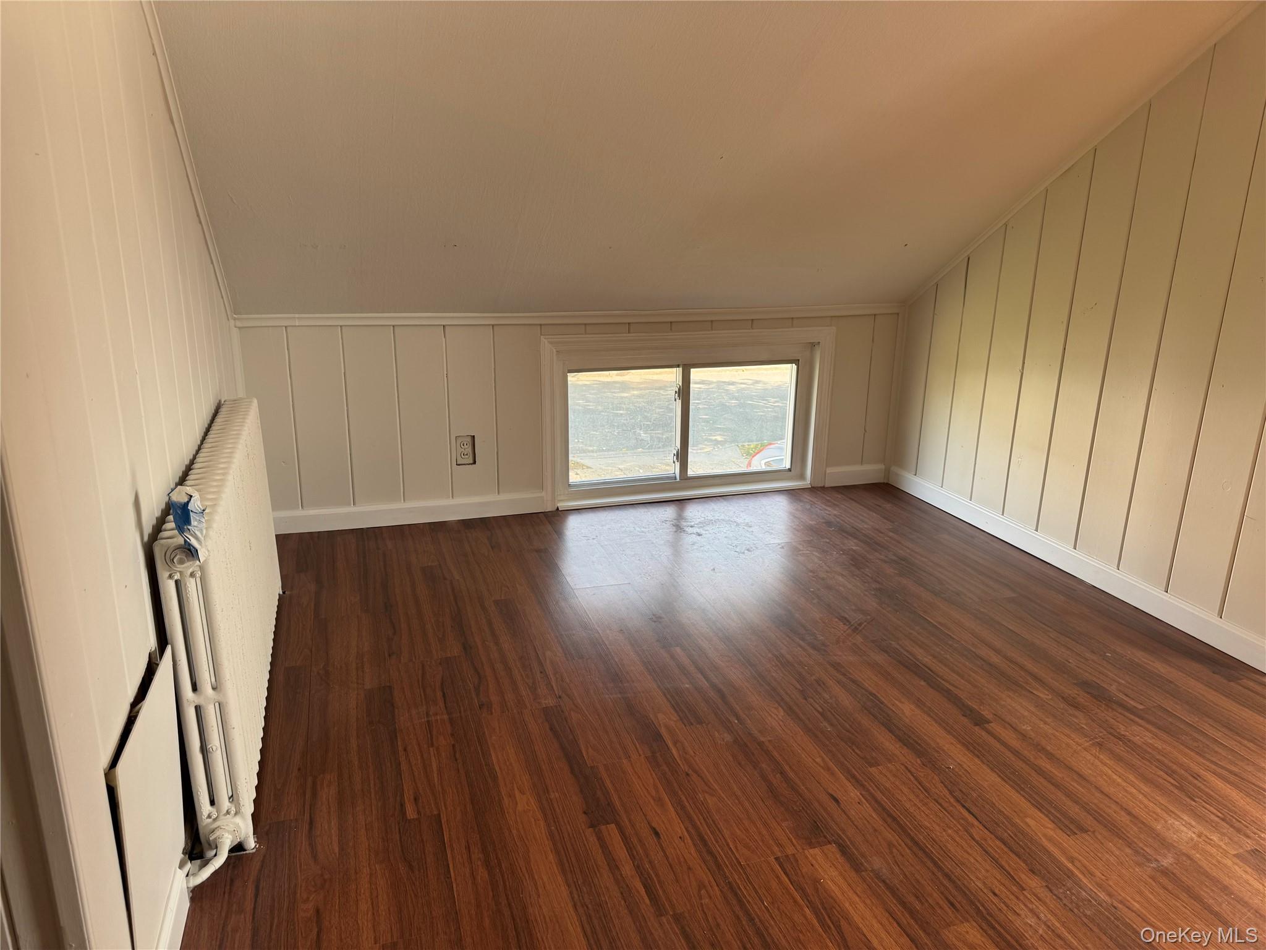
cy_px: 475
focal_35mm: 24
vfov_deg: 56.8
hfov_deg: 71.6
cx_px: 633
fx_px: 878
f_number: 1.78
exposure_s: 1/121
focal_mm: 6.76
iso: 64
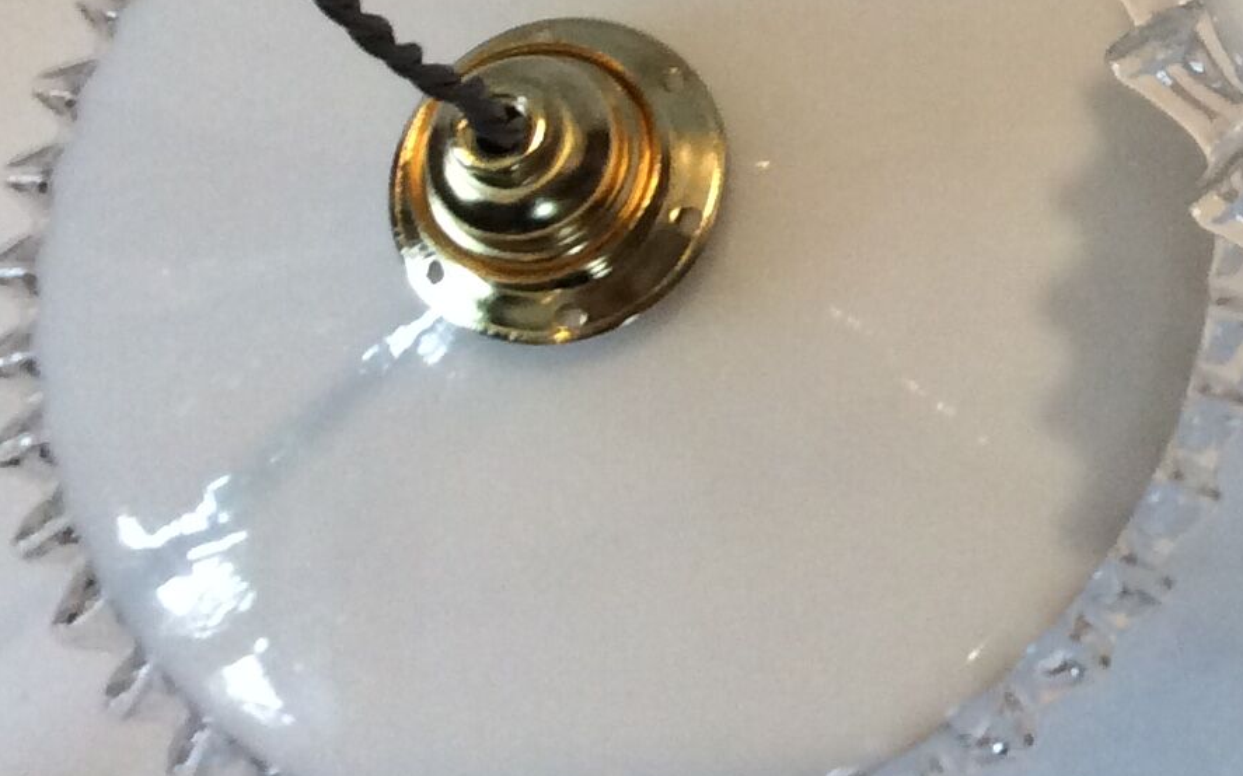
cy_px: -137
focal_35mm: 99
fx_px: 3353
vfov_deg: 12.9
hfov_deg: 19.7
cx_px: 1520
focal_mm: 3.3
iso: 100
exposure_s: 1/25
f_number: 2.4
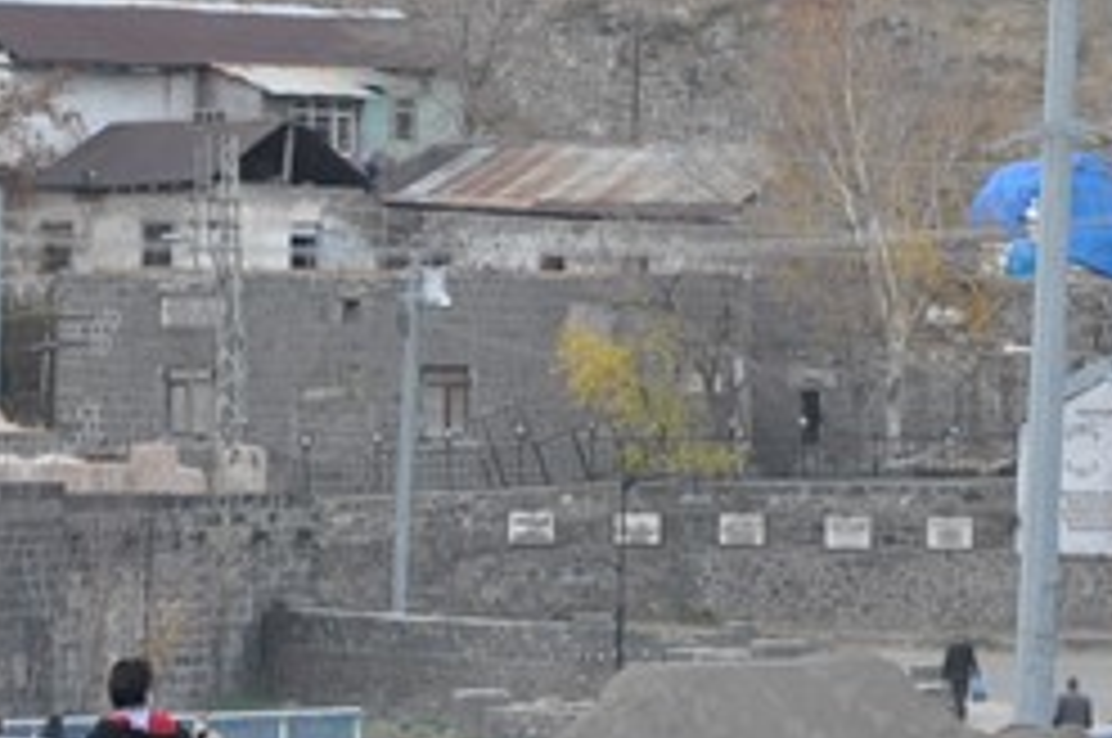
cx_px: 1067
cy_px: 99
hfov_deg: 5.7
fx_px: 11198
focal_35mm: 363
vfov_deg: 3.8
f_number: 11
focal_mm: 92
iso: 1600
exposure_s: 1/500
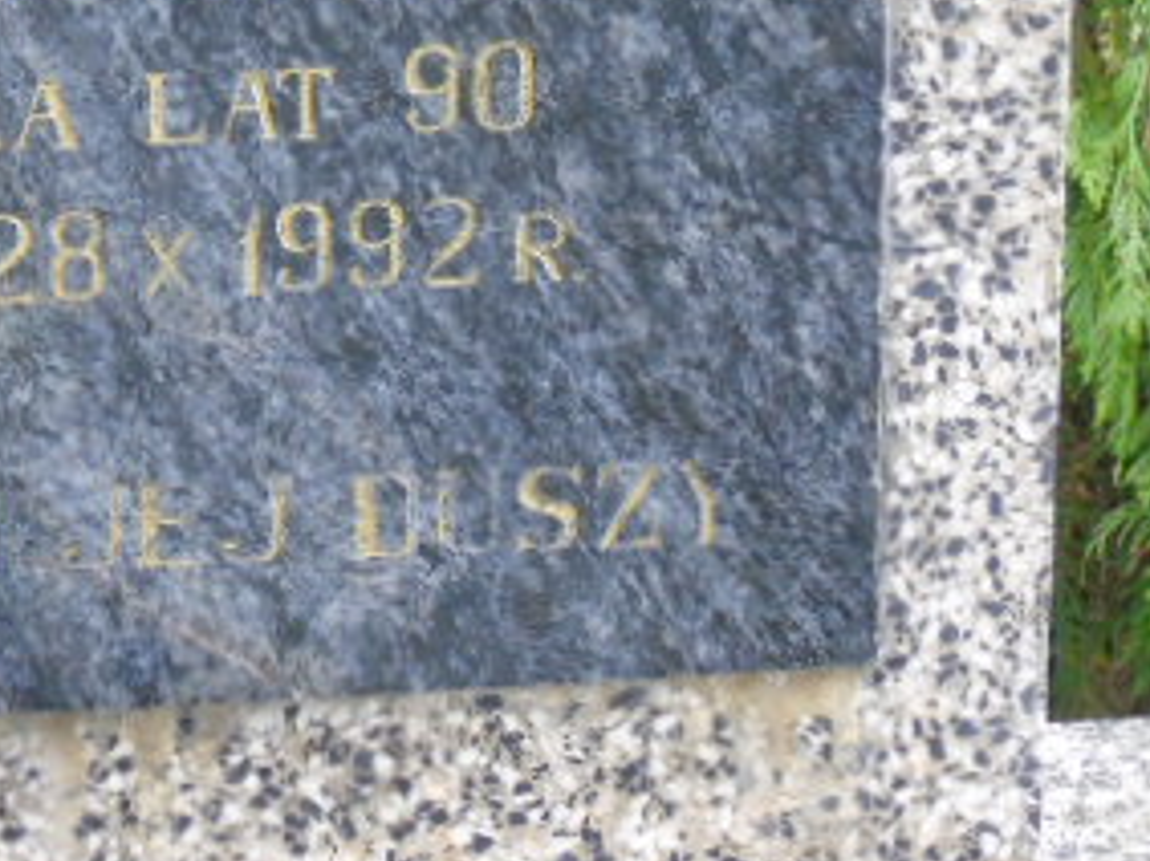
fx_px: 8103
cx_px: 146
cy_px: -28
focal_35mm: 244
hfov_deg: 8.1
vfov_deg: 6.1
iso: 400
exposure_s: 1/80
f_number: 4.4
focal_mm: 19
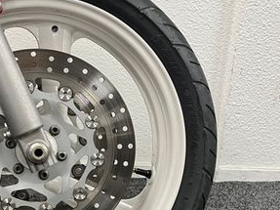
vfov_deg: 25.0
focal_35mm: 58
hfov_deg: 31.6
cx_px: 26
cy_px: 147
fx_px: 469
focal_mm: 5.1
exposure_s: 1/50
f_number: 1.6
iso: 125
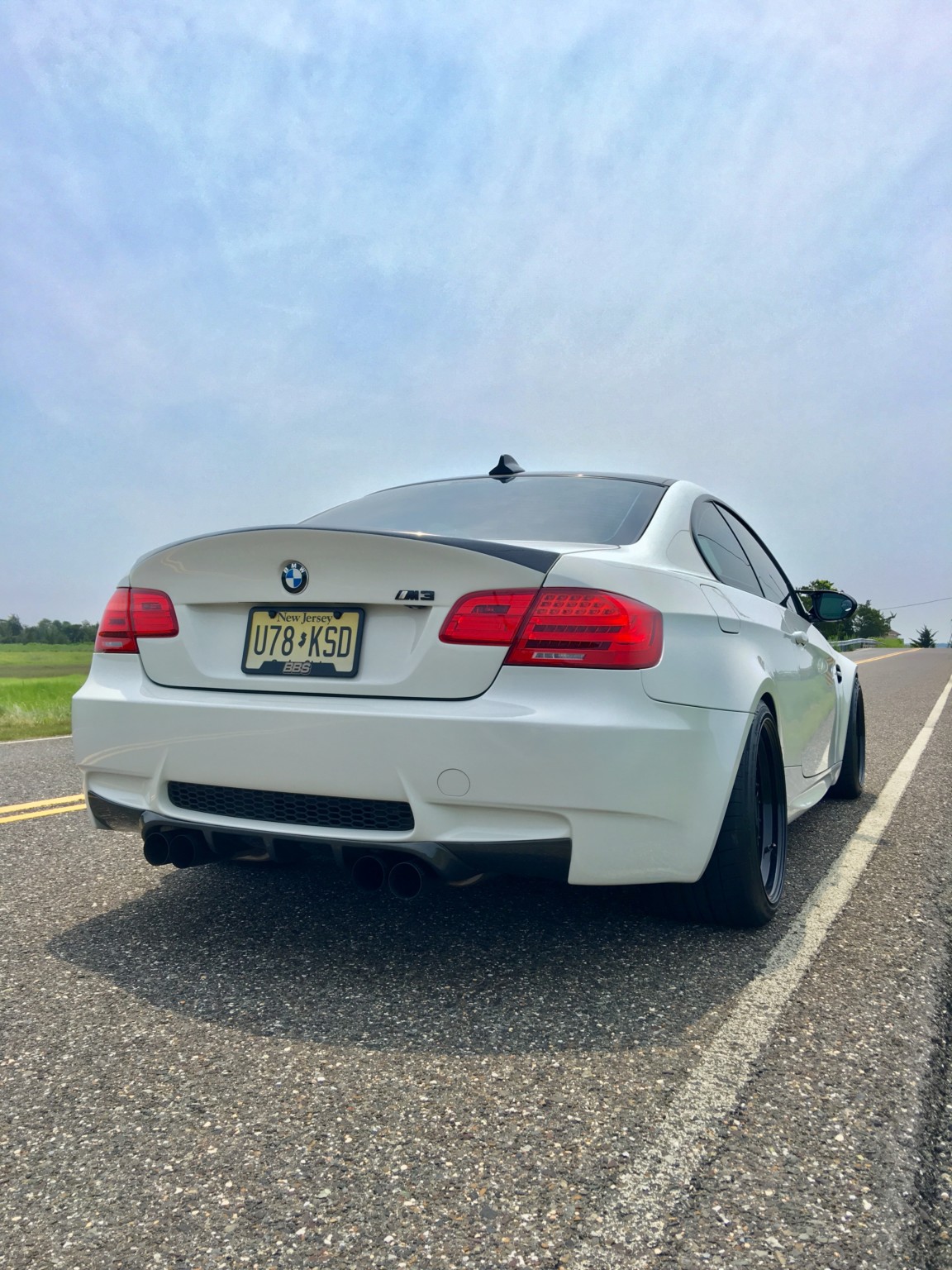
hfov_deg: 48.2
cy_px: 635
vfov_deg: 61.7
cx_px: 476
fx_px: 1063
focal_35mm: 29
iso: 25
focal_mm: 4.15
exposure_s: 1/864
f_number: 2.2
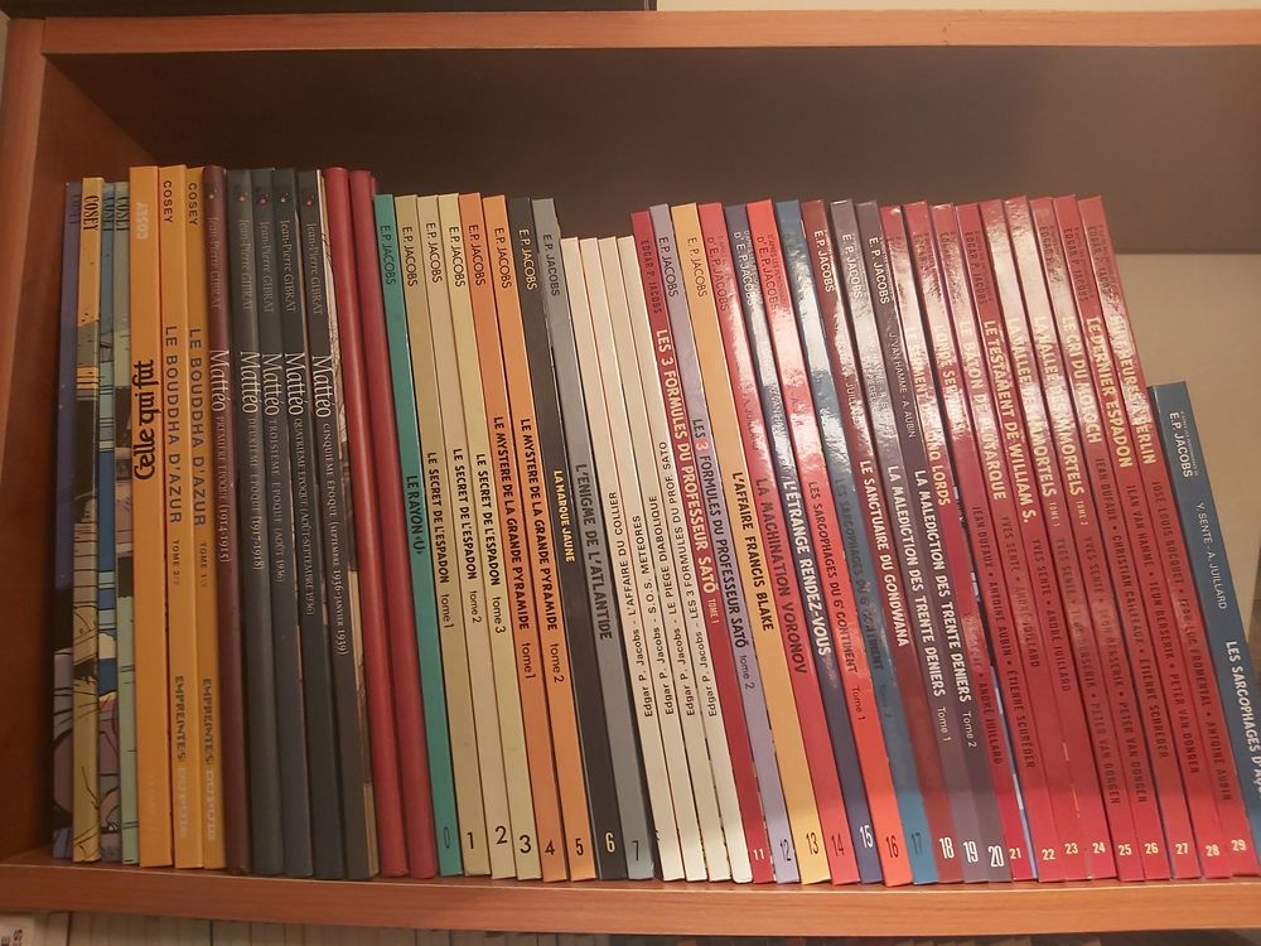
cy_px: 473
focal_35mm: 26
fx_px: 947
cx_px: 630
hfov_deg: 67.3
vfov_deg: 53.1
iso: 250
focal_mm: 3.92
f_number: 1.7
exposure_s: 1/33
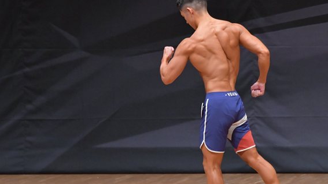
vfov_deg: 3.0
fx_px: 3549
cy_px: 107
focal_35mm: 408
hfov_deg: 5.3
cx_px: 205
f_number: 5.6
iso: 6400
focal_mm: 190
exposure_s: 1/400
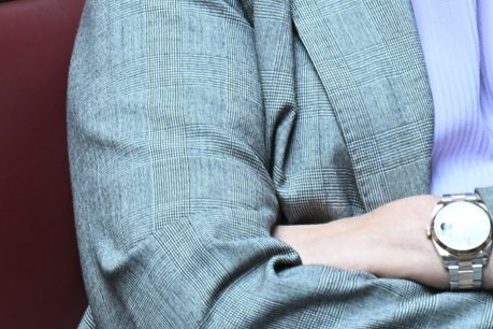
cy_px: -75
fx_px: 28688
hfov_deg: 1.0
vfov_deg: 0.7
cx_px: 810
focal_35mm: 2095
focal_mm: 470
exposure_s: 1/250
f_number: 6
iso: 2000
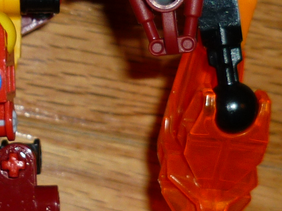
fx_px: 1148
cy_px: 61
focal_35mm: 141
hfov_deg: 13.8
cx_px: 19
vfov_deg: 10.5
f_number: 2.8
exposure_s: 1/60
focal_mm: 5.5
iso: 100
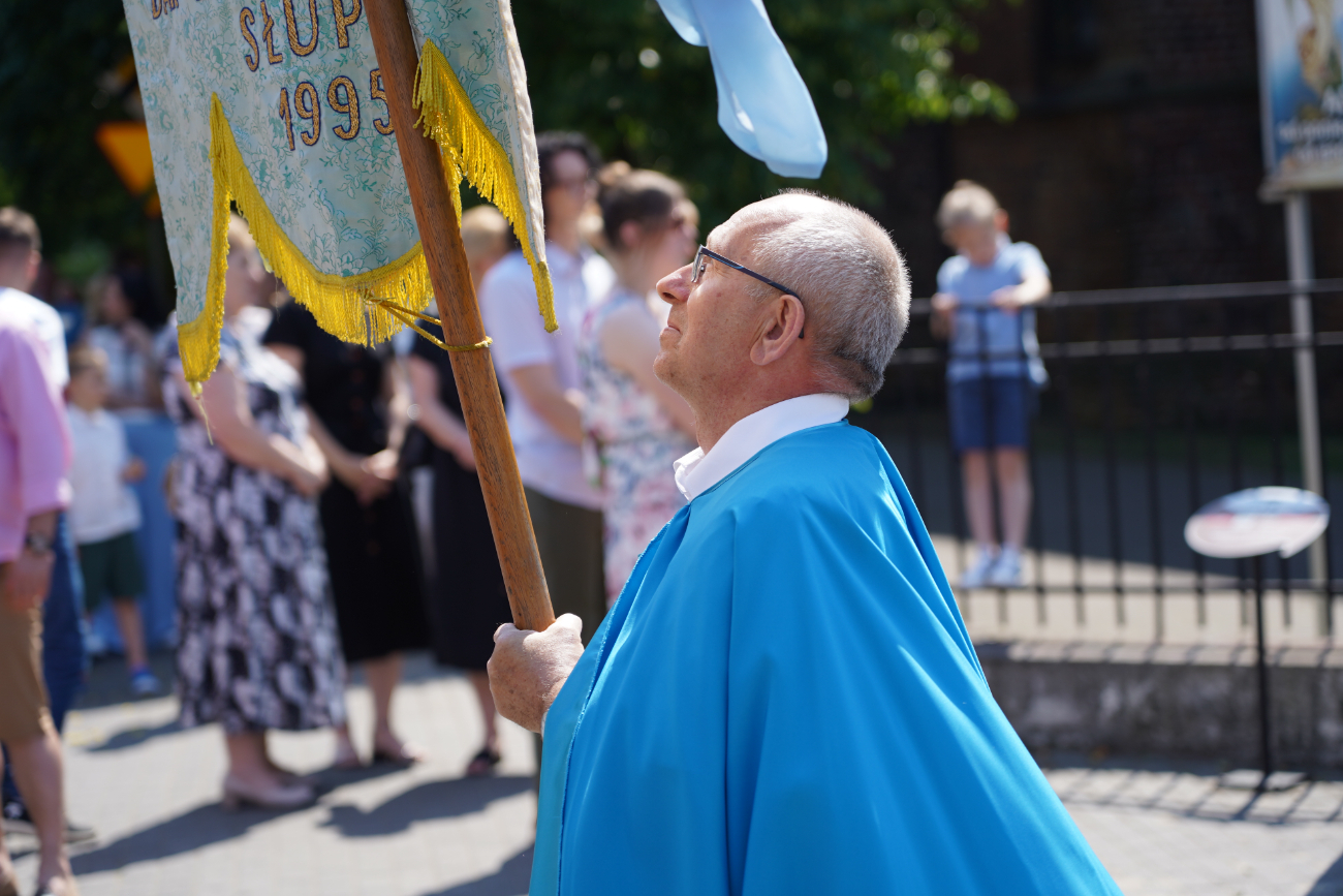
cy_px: 448
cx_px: 672
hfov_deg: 19.5
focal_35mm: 105
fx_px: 3917
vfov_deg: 13.0
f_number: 4
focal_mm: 105
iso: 100
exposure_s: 1/400
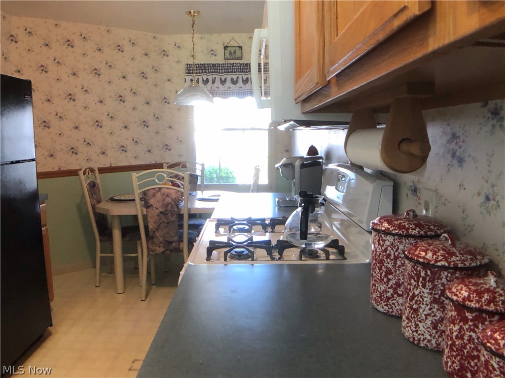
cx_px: 252
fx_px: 656
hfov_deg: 42.1
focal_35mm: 45
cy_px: 189
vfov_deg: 32.2
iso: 40
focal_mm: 3.99
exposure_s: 1/15
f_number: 1.8
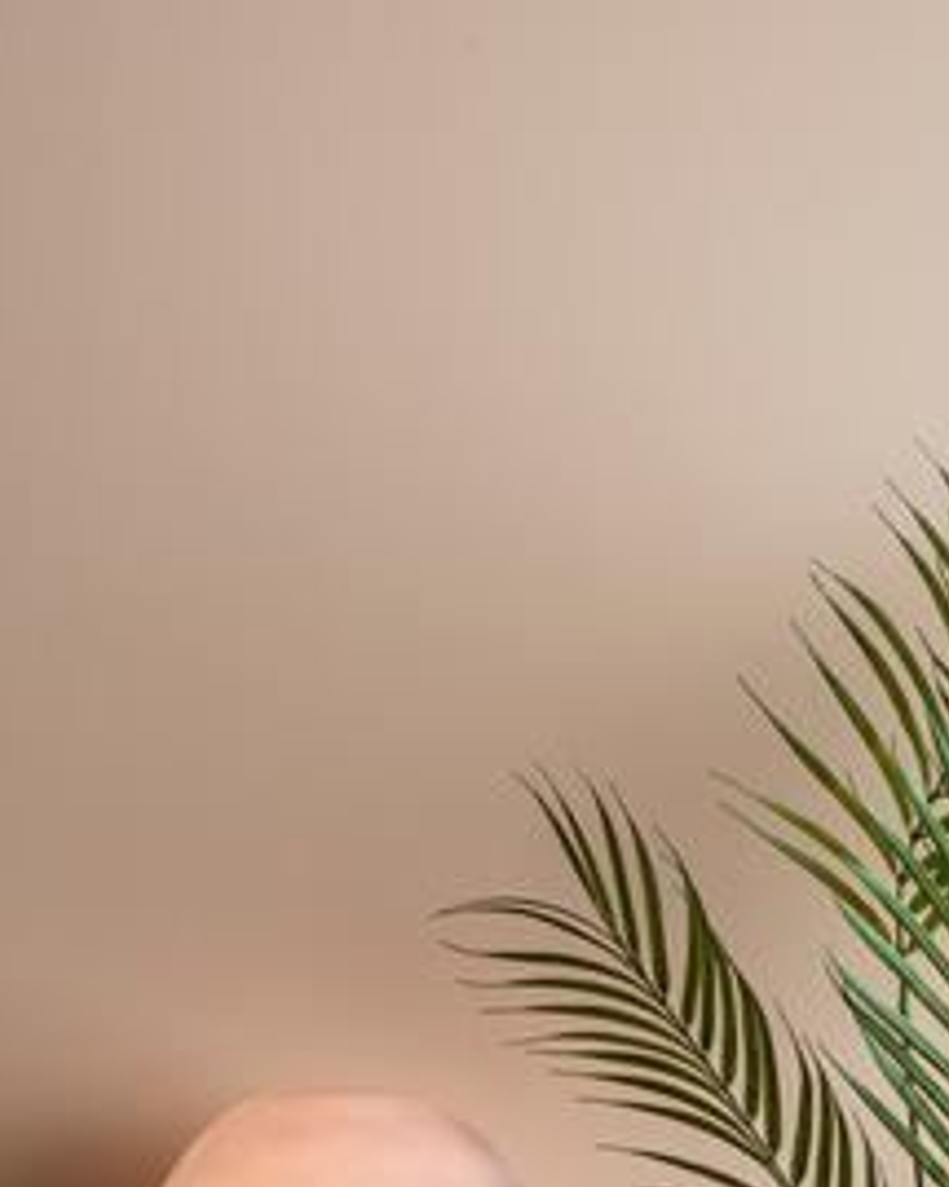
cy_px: 1086
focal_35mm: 291
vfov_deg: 6.6
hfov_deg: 5.3
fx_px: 10222
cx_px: 914
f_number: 13
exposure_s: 1.6
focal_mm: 116
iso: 50
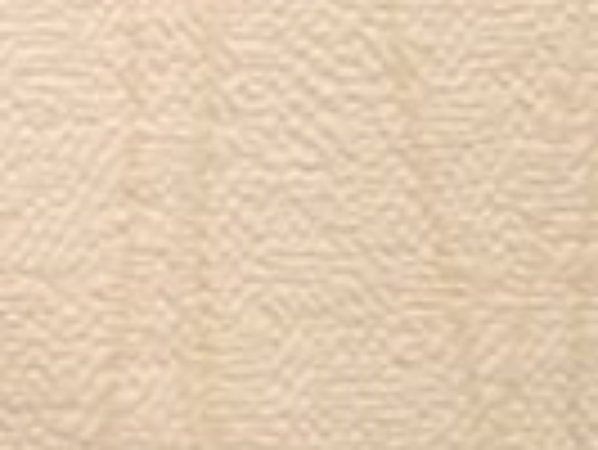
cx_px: -1700
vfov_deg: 10.6
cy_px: -792
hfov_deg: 8.6
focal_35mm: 108
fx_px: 1867
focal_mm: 7
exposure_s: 1/60
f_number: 4
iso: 2000
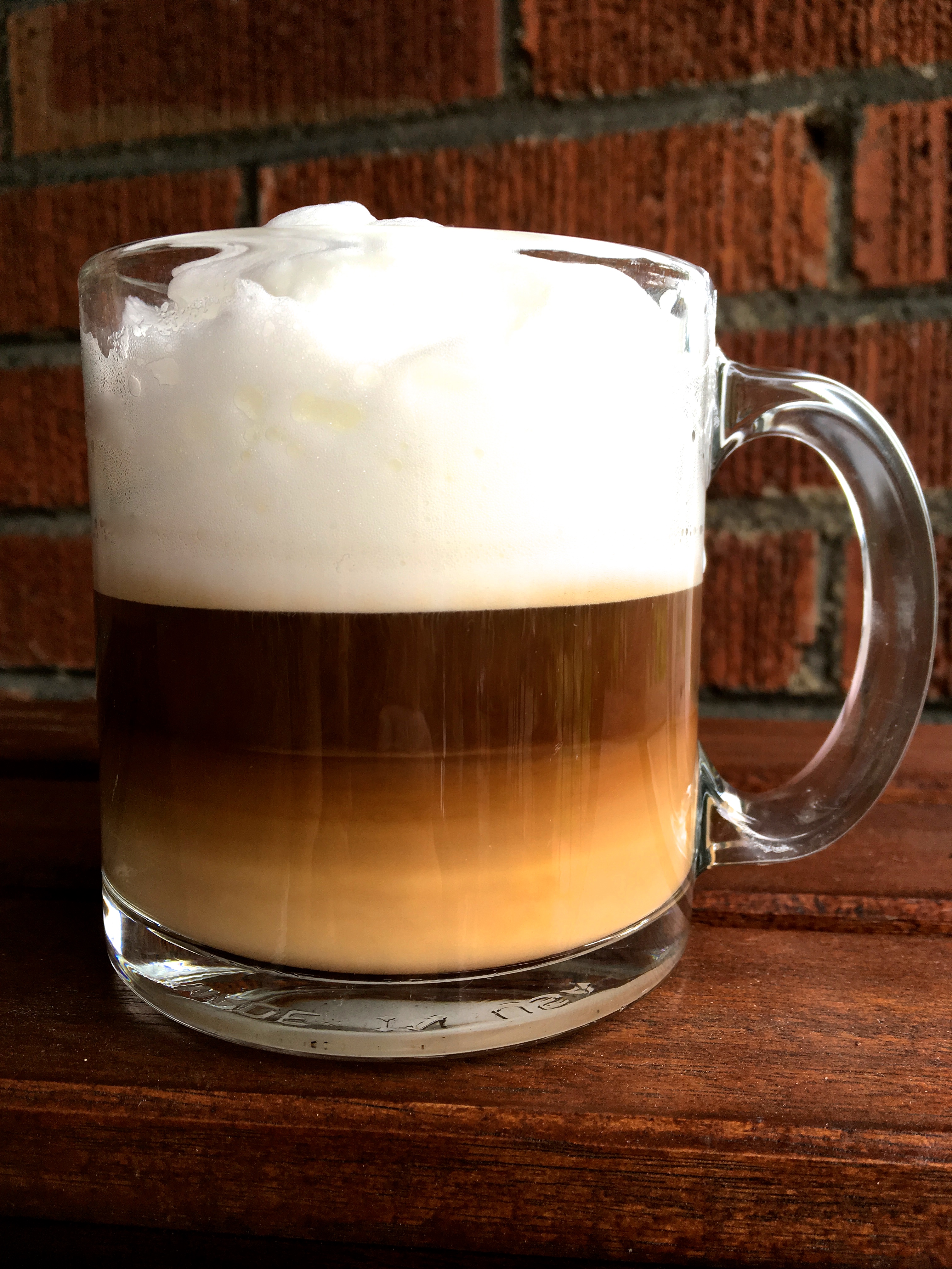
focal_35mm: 29
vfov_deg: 61.7
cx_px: 476
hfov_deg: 48.2
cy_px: 634
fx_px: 1063
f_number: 2.2
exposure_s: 1/60
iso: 25
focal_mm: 4.15
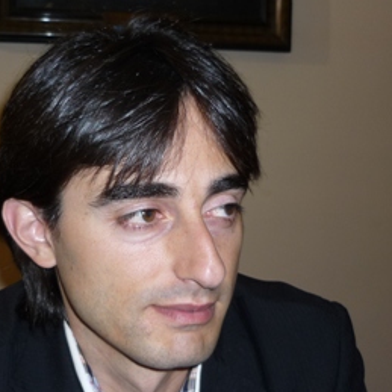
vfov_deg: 31.6
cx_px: 151
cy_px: 198
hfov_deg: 31.5
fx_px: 692
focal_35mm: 54
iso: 100
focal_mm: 5.5
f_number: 2.8
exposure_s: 1/30
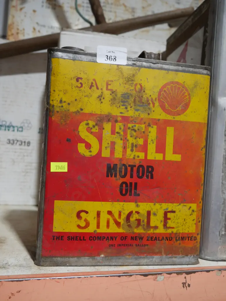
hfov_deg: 41.8
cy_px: 150
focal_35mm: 34
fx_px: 296
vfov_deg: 53.9
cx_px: 113
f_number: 4
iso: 400
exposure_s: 1/60
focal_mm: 17
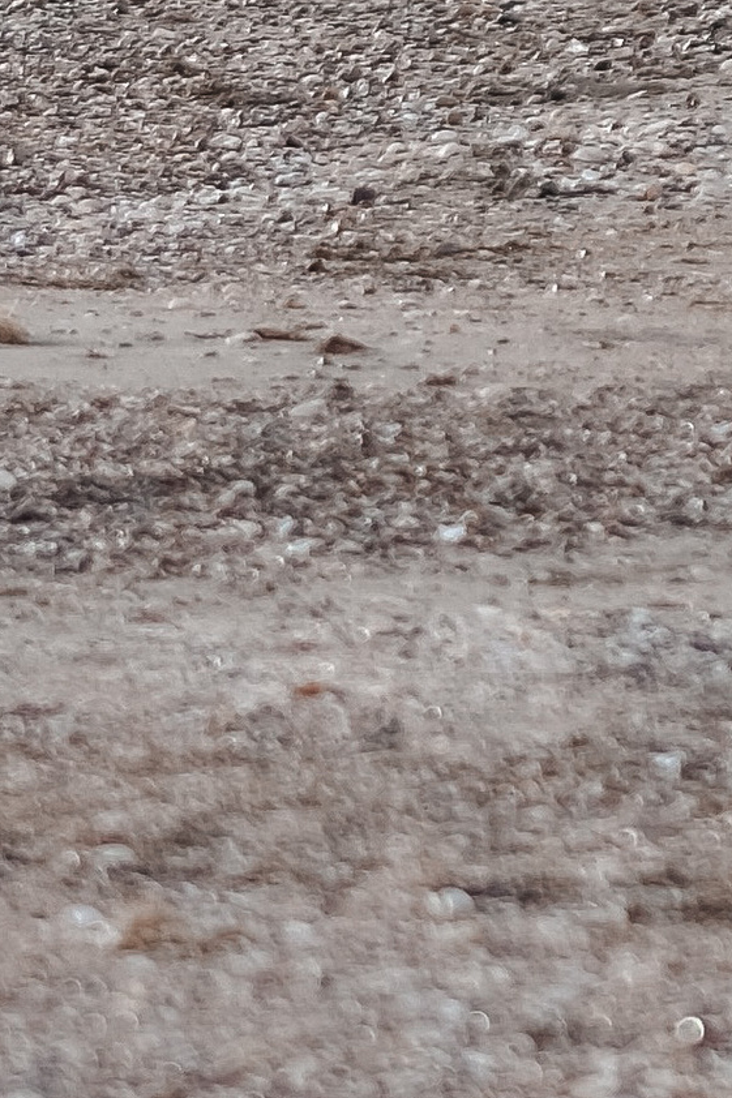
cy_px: -981
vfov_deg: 3.3
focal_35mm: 616
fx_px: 18794
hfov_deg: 2.2
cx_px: 1121
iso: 160
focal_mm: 90
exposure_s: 1/1600
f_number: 2
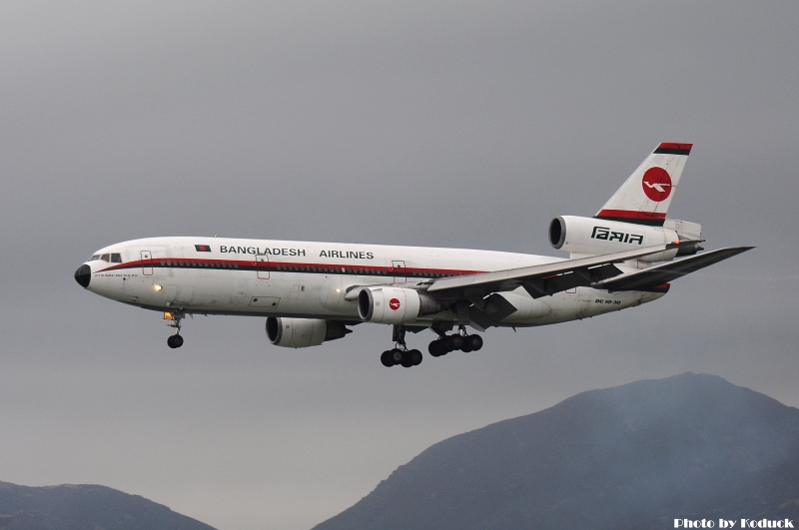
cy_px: 265
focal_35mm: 360
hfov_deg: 5.7
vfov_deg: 3.8
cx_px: 400
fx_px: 7979
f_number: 4.8
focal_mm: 240
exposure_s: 1/500
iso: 400
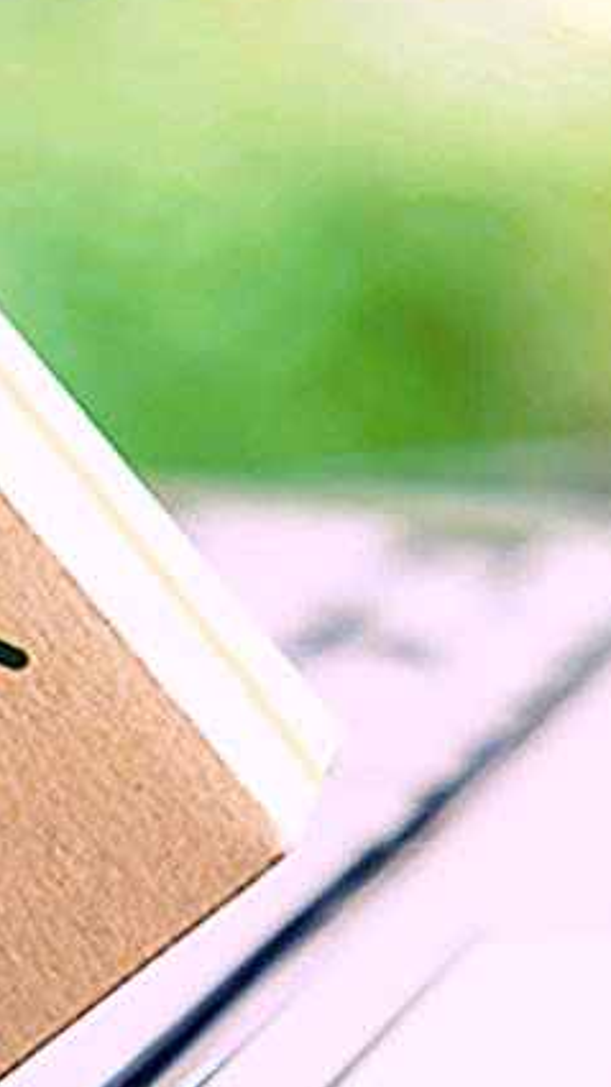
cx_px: -174
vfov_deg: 8.3
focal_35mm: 259
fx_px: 7461
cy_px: 423
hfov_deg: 4.7
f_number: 5
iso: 80
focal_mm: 70
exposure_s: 1/30
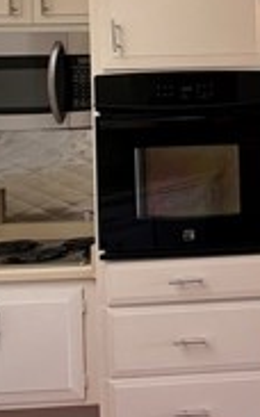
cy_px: 114
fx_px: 591
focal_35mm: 52
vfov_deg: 38.1
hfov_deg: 17.2
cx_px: 534
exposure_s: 1/120
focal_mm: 2.22
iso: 100
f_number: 2.2
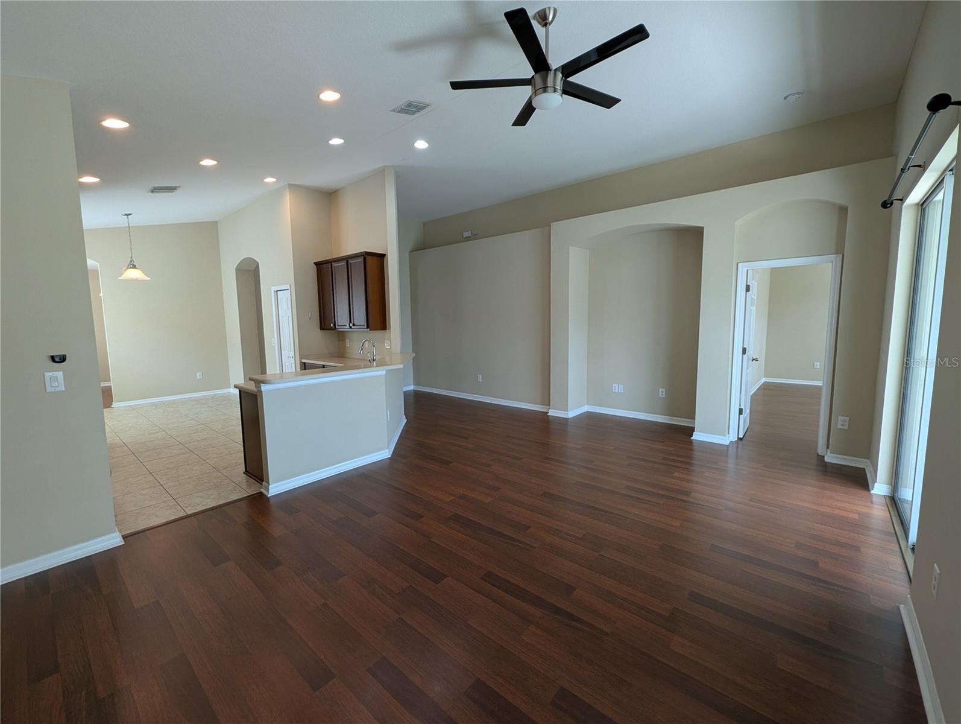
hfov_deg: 106.1
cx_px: 480
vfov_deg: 90.1
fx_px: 361
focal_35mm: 13
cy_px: 362
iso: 49
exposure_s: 1/30
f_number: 2.2
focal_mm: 1.95
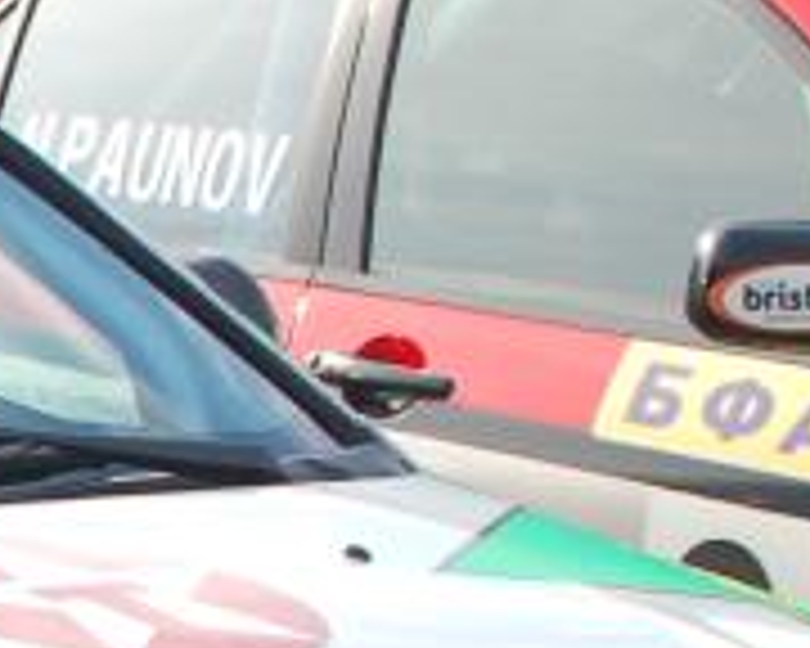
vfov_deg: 7.3
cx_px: -644
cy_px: 947
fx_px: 4986
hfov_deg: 8.9
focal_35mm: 208
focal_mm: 26
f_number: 10
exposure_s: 1/250
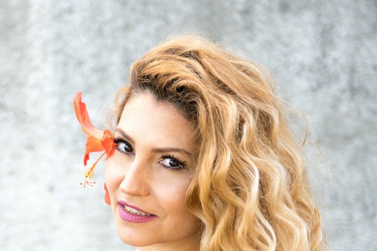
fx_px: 1550
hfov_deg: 13.8
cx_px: 78
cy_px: 239
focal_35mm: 148
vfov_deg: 9.2
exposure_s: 1/160
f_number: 2.8
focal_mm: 70
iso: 50
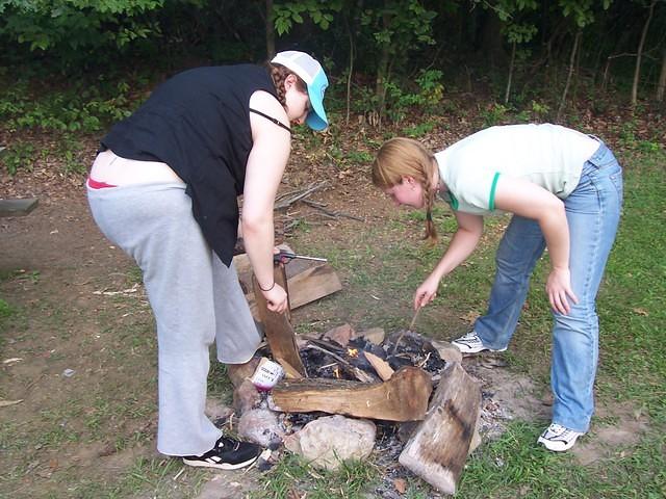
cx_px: 333
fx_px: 712
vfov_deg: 38.7
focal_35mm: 37
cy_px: 250
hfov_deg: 50.1
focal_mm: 5.6
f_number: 2.8
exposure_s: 1/60
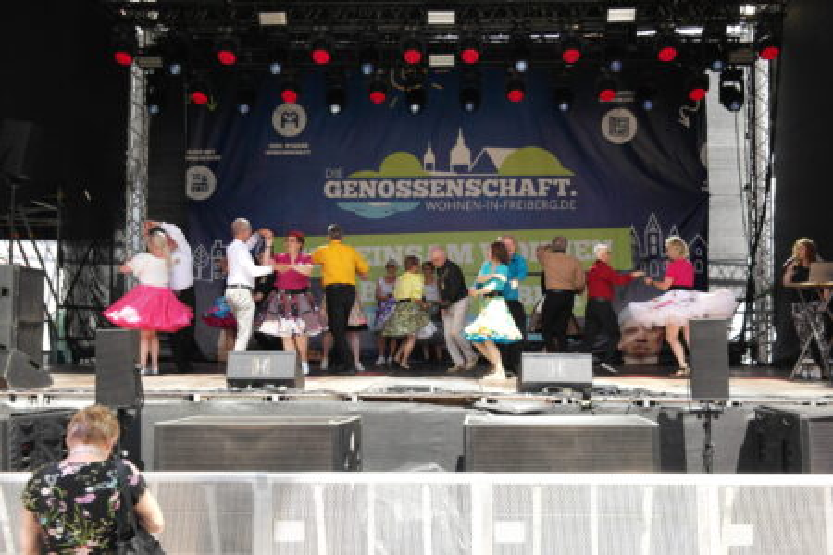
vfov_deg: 35.1
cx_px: 416
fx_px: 879
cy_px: 278
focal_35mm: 38
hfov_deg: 50.7
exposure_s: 1/125
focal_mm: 25
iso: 100
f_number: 4.5
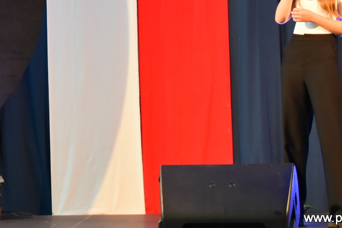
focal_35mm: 128
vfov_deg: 10.6
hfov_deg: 15.8
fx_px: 1216
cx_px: 44
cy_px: -3
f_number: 4.8
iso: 1600
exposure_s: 1/60
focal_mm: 40
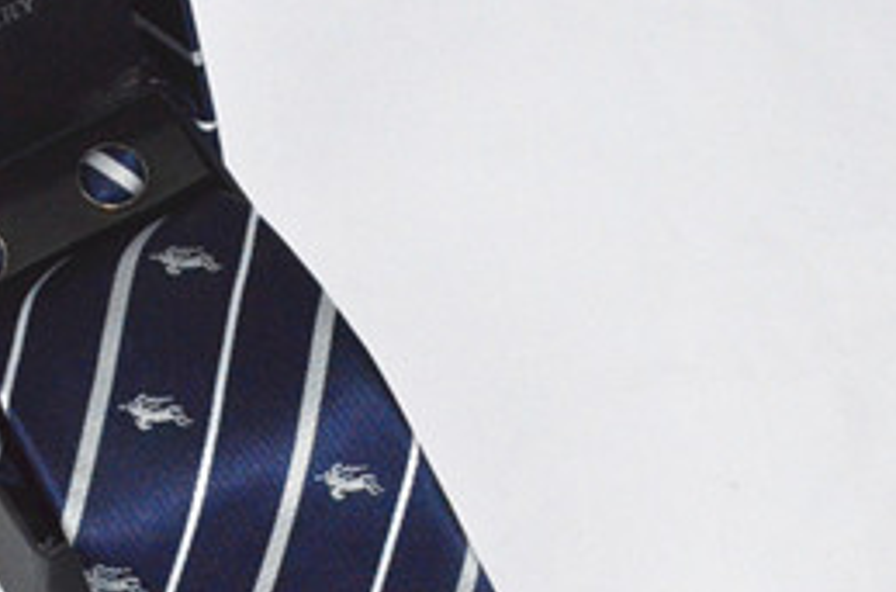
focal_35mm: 139
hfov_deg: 14.7
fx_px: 3449
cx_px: 142
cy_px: 315
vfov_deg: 9.8
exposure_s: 1/250
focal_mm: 48
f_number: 29
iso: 6400
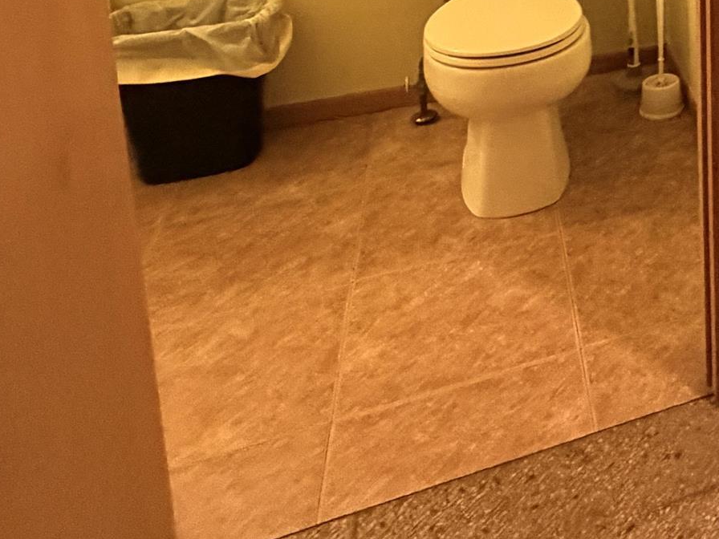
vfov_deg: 25.1
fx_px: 997
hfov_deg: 30.1
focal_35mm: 48
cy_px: -204
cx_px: 969
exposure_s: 1/60
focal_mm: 2.22
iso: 640
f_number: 2.2
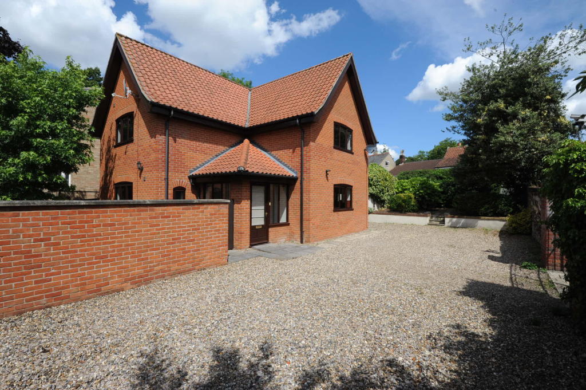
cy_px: 195
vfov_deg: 73.7
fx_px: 260
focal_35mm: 16
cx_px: 293
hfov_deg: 96.8
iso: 800
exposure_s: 1/800
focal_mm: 16
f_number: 14
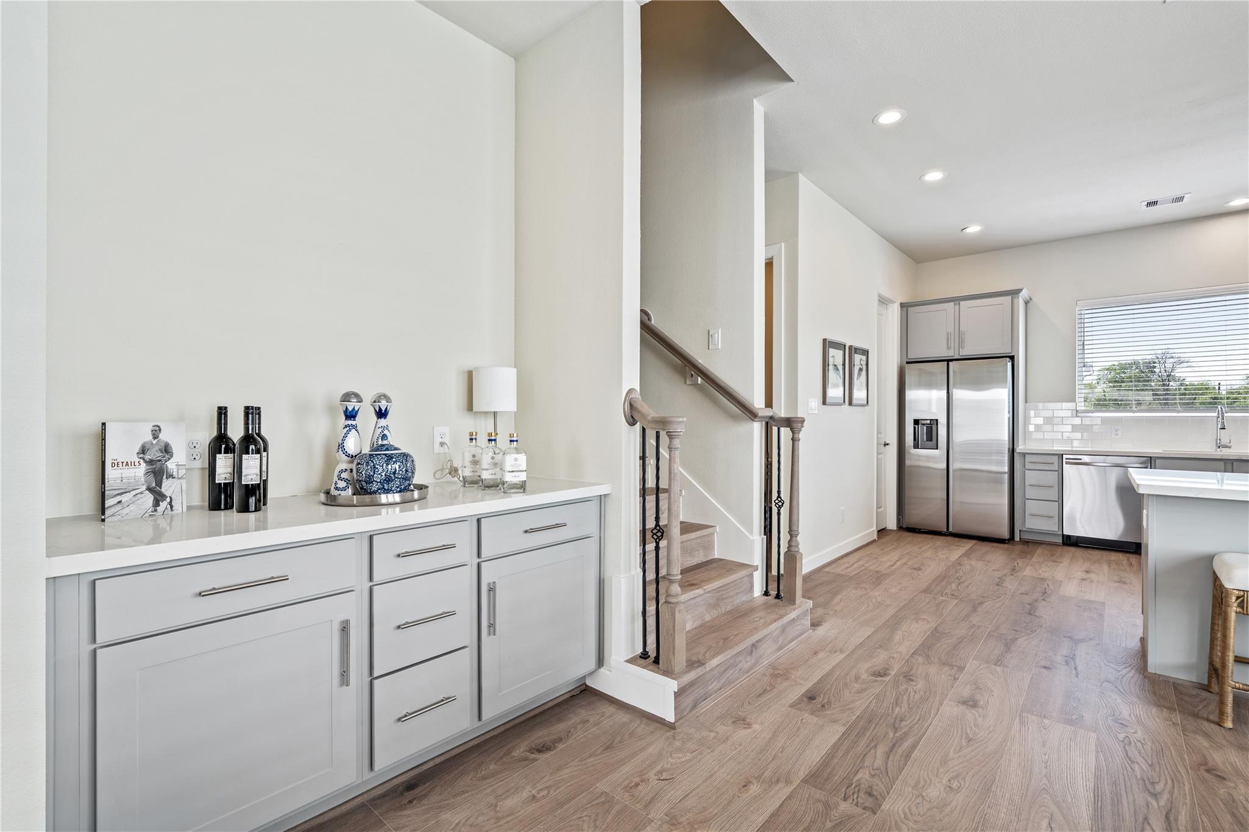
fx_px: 555
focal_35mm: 16
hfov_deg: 96.7
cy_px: 416
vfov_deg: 73.7
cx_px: 624
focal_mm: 16
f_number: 9
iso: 160
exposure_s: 1/2
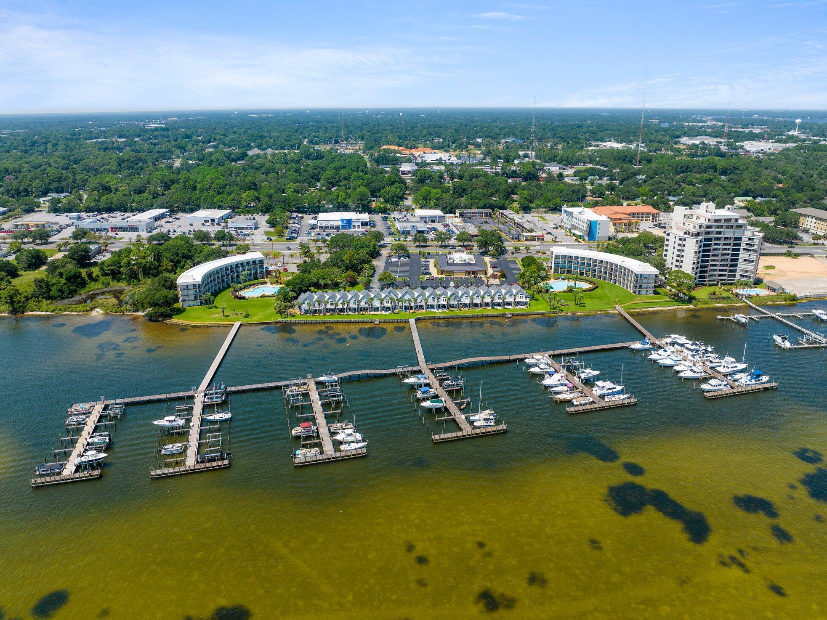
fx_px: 597
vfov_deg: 54.9
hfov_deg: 69.4
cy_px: 301
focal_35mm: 25
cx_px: 398
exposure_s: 1/1600
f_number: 2.8
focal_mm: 12.29
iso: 100
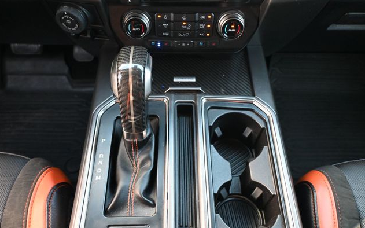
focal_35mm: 31
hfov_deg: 61.2
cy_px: 122
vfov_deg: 40.5
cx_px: 182
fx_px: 308
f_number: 3.8
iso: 2500
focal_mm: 20
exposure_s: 1/125
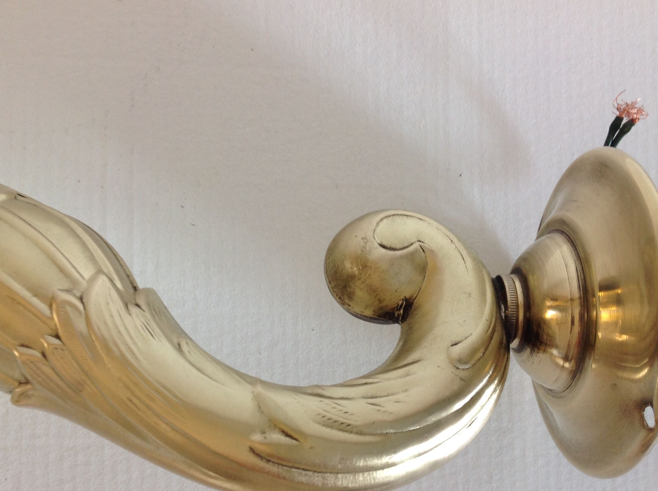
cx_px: 319
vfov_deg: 35.0
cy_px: 280
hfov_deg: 45.8
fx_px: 778
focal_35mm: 41
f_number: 2.4
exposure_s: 1/15
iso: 64
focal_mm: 4.28
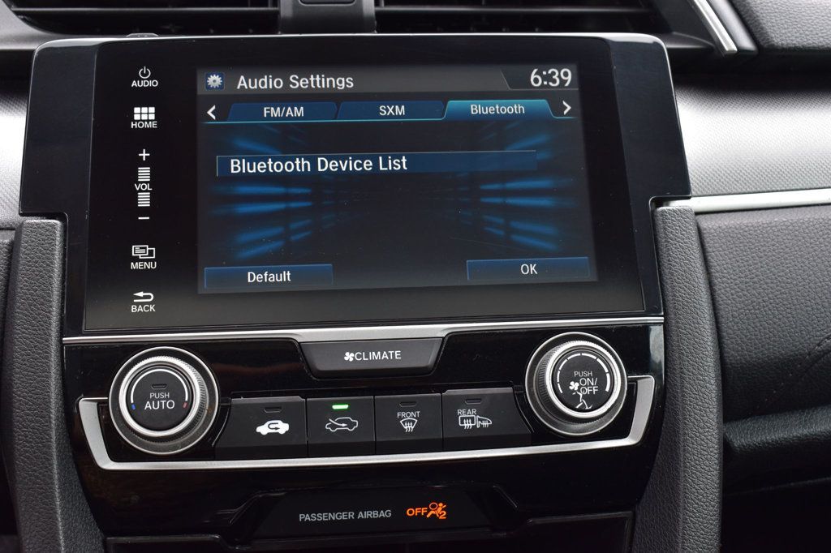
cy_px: 276
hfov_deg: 41.1
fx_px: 1108
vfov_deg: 28.1
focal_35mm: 48
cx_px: 416
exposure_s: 1/50
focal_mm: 32
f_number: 8
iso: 400
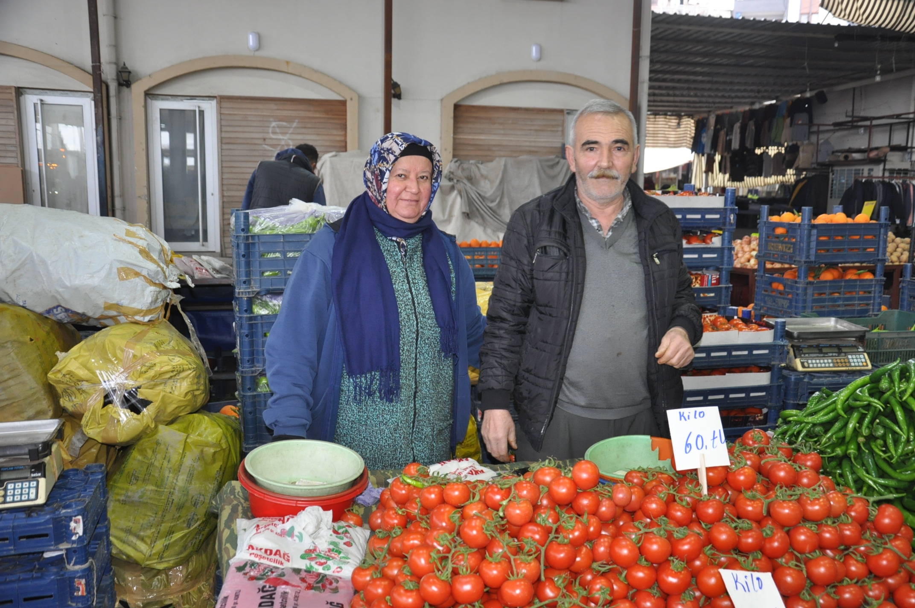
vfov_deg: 39.9
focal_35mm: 33
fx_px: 838
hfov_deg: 57.3
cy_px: 304
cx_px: 458
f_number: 3.8
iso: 800
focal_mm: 22
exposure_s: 1/60
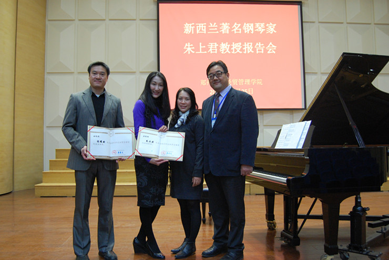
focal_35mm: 30
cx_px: 194
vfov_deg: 43.6
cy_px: 130
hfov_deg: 61.9
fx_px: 324
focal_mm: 20
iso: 800
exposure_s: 1/15
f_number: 3.8
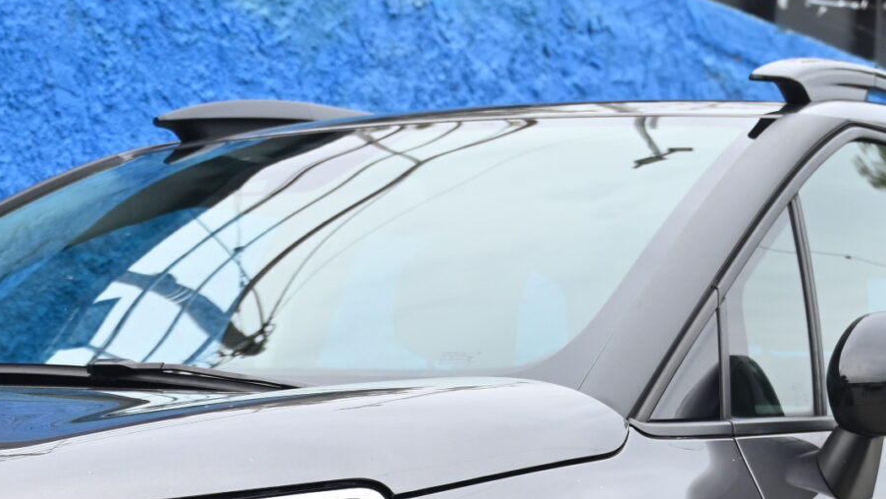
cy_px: 766
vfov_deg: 11.2
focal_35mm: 104
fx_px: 2443
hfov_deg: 20.4
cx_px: 244
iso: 360
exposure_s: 1/250
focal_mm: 35
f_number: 4
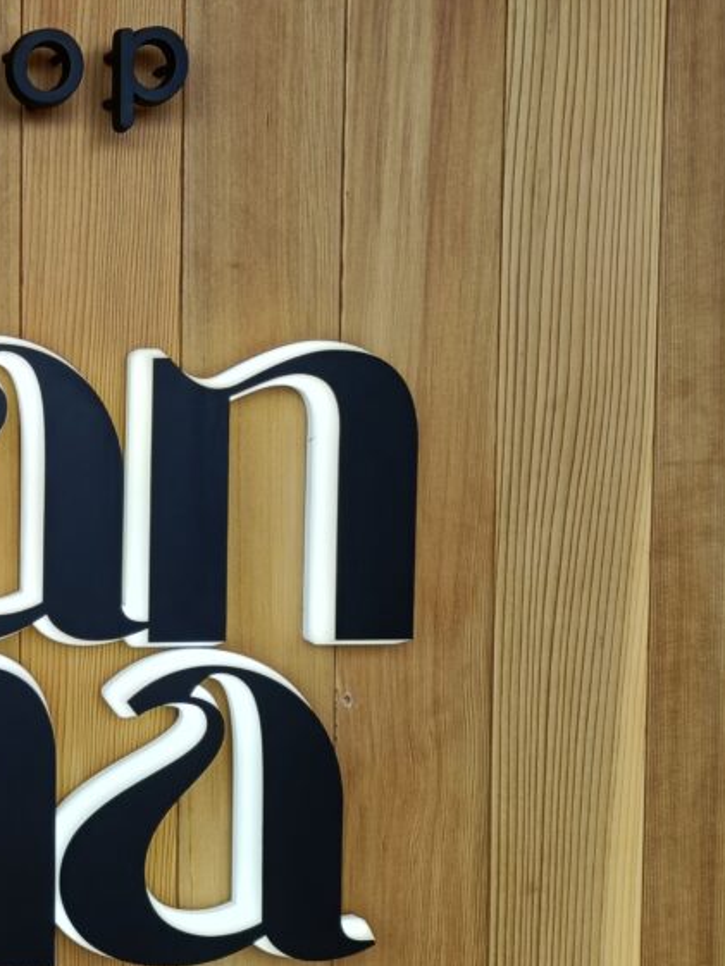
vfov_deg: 33.8
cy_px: 505
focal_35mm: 57
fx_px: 1591
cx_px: -351
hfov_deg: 21.6
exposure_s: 1/120
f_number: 1.7
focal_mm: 4.7
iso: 64
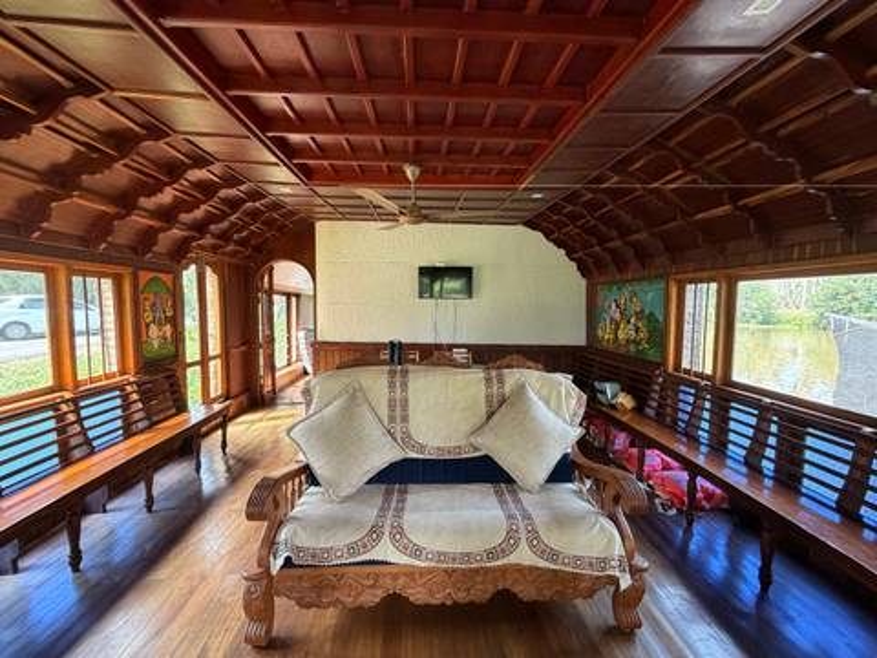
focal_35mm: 14
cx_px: 438
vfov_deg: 85.7
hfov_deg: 102.1
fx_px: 355
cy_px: 329
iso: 250
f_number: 2.2
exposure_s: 1/121
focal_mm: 2.22
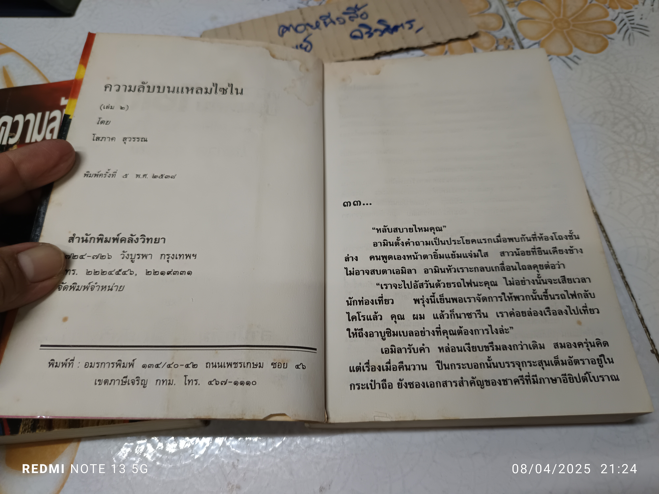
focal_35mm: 24
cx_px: 330
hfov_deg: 71.6
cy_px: 247
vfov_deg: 56.8
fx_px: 457
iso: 861
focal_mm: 5.31
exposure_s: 1/50
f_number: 1.7
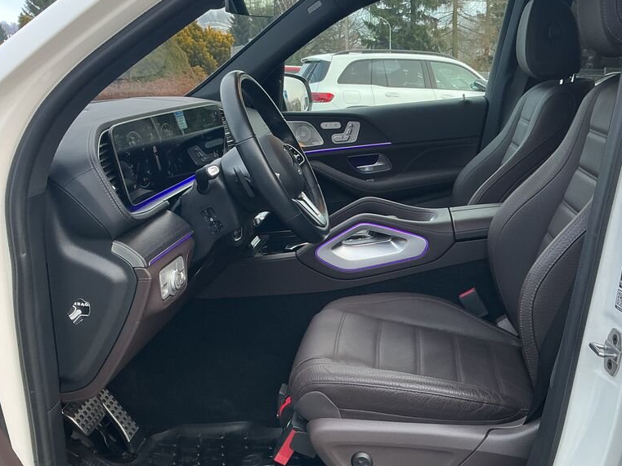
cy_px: 255
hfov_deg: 47.1
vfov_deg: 36.8
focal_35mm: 39
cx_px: 411
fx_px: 701
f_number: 1.8
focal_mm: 3
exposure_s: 1/60
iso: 40
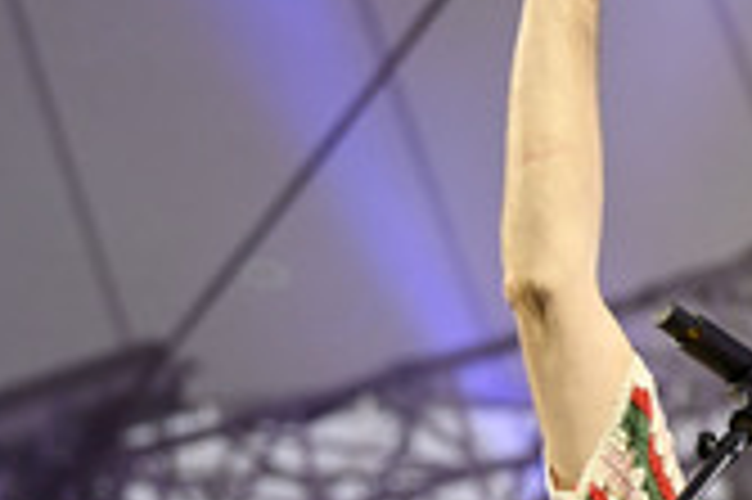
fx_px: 4800
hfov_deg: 8.8
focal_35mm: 230
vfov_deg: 6.0
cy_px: 374
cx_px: 961
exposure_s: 1/2000
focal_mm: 85
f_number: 3.5
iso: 2000
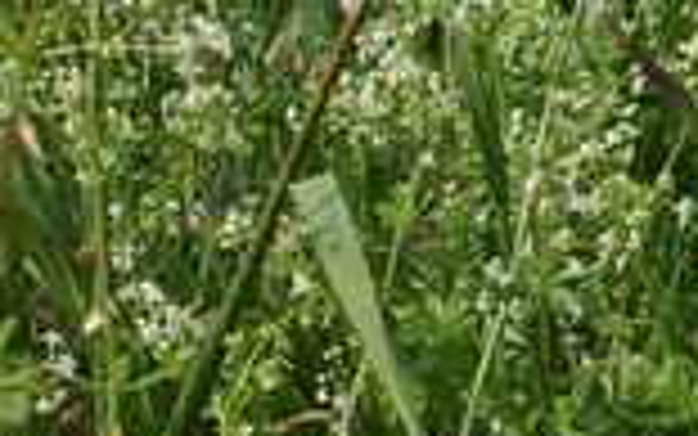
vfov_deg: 4.8
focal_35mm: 271
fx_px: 5157
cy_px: -180
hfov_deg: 7.4
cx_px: 1405
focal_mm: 10.2
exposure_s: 1/320
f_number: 5.6
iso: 50
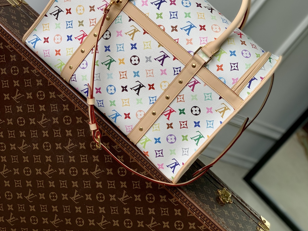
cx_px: 154
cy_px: 43
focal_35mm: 70
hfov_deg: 27.8
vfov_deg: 20.7
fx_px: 623
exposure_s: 1/122
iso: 16
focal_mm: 6
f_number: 2.4
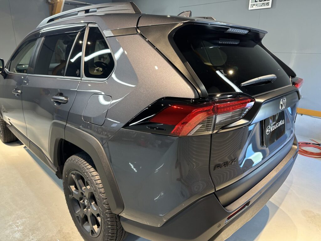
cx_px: 160
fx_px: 223
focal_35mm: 24
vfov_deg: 56.8
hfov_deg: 71.6
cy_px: 120
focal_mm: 6.86
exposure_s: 1/60
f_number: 1.78
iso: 160
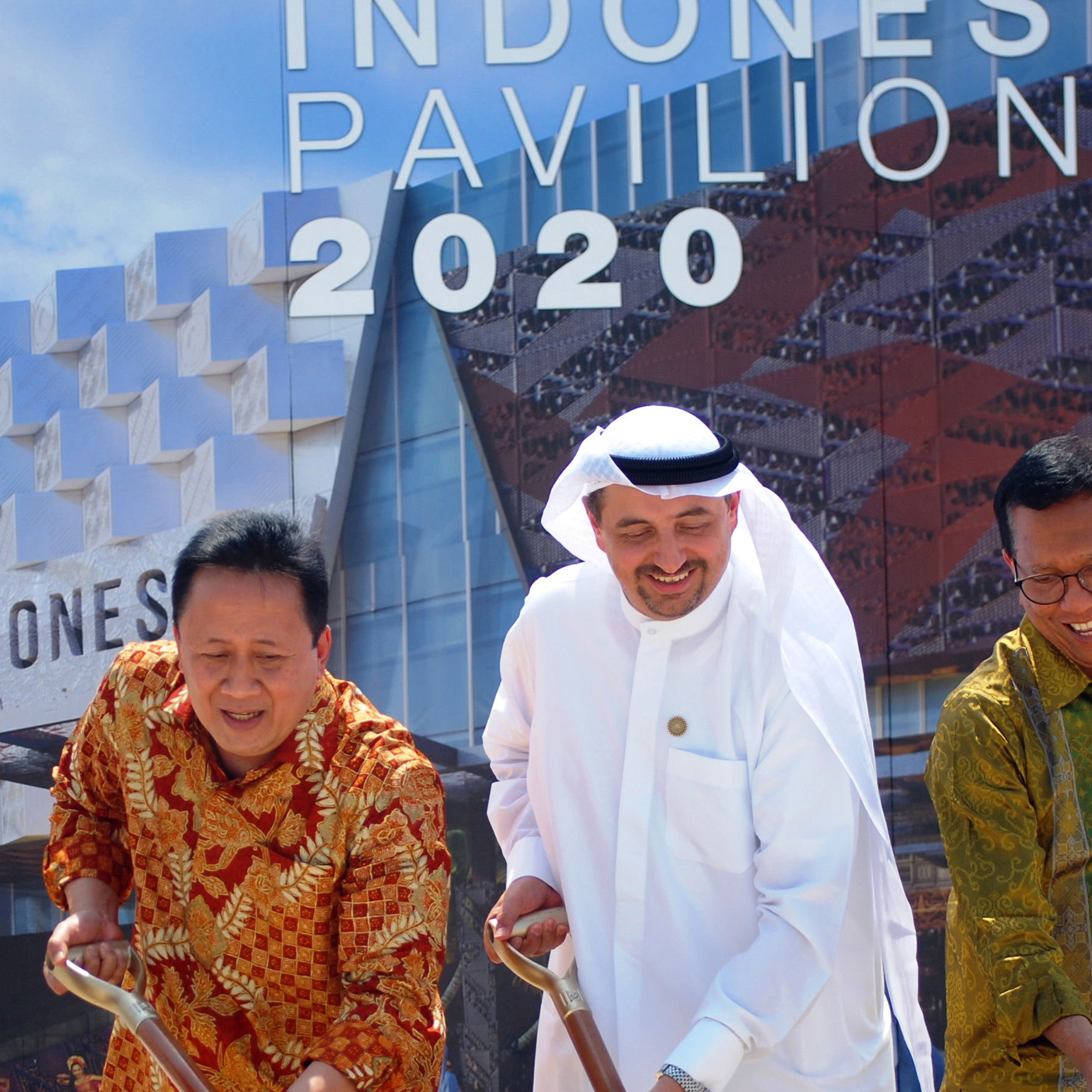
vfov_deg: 11.6
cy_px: 735
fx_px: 5386
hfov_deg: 11.6
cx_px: 424
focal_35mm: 151
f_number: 4.5
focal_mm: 55
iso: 100
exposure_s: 1/500
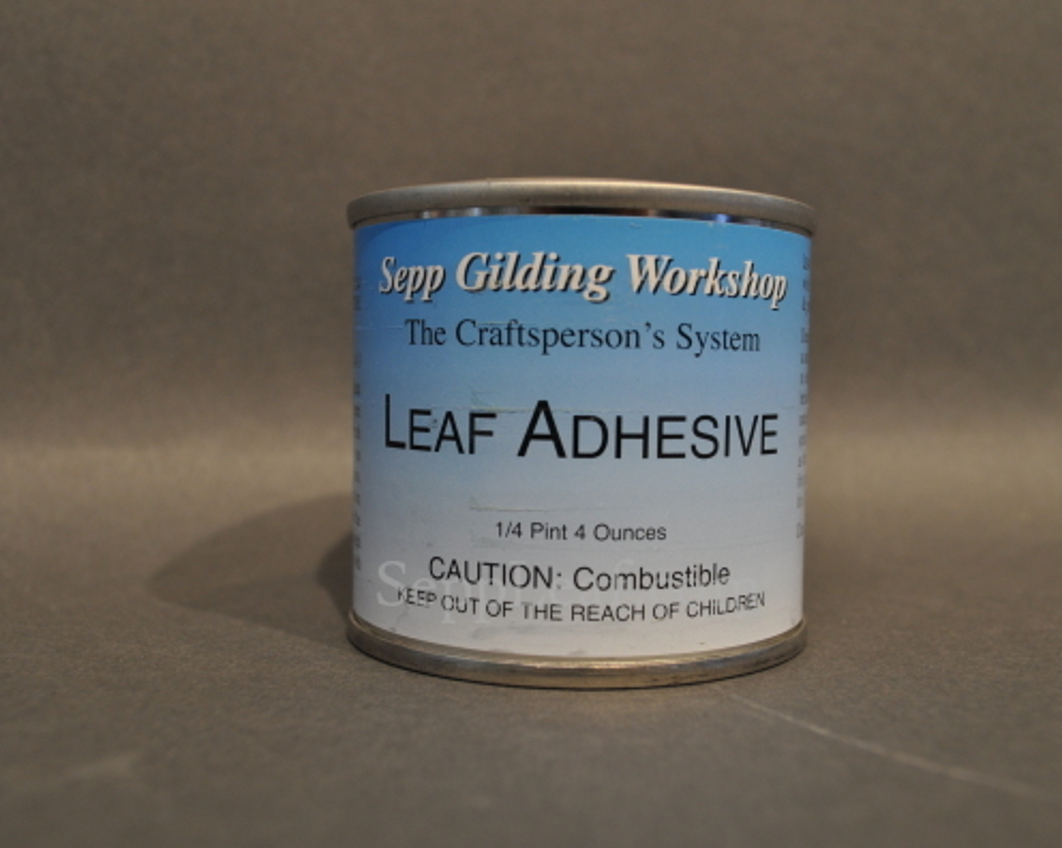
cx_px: 570
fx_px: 1288
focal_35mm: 41
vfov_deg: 36.4
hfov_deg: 44.8
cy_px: 426
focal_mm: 24
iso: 400
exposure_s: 1/60
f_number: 6.3
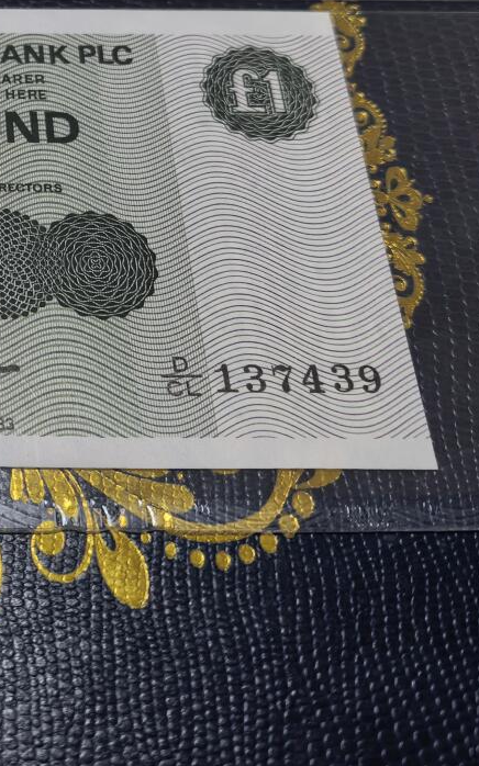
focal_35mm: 51
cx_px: -160
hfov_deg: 22.4
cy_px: 202
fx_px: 1066
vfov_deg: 38.7
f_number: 2
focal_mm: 5.75
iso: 320
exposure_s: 1/100
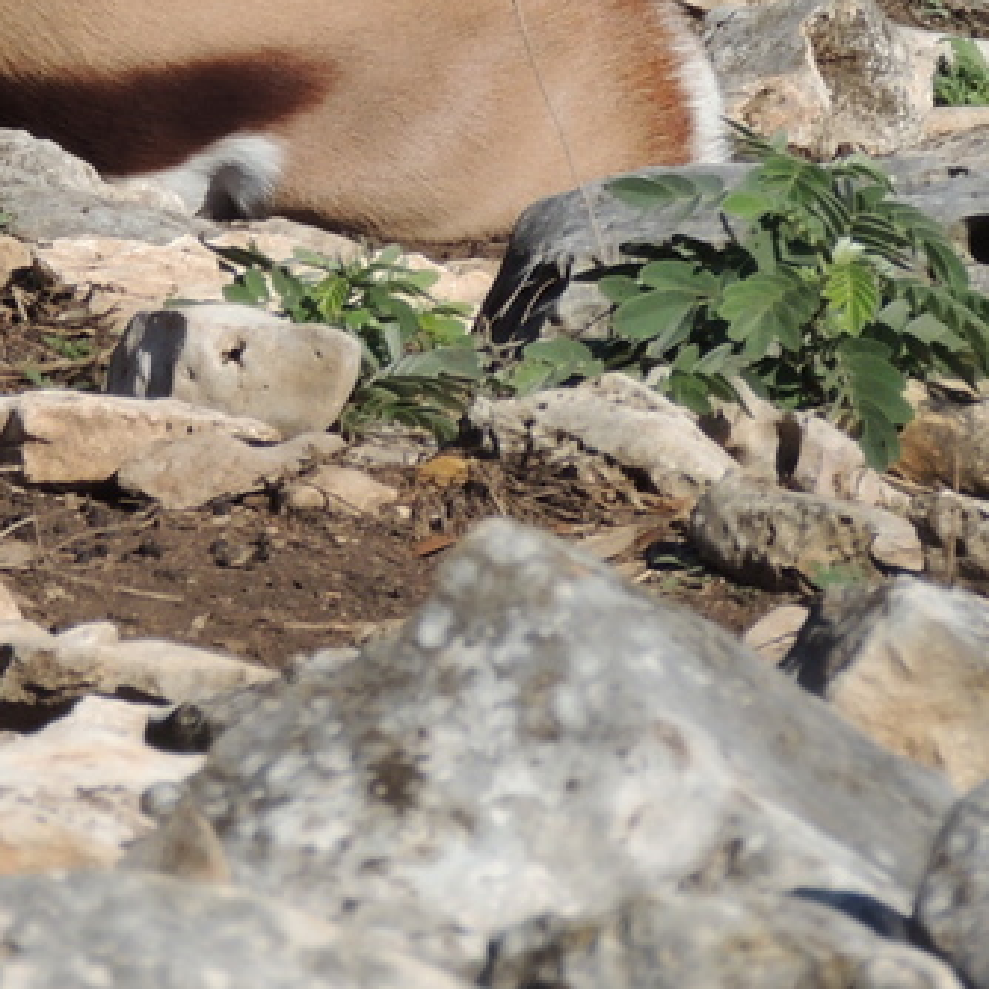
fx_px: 35621
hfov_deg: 1.6
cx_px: -24
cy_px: -287
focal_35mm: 1102
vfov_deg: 1.6
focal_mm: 57.9
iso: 100
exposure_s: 1/800
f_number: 4.8
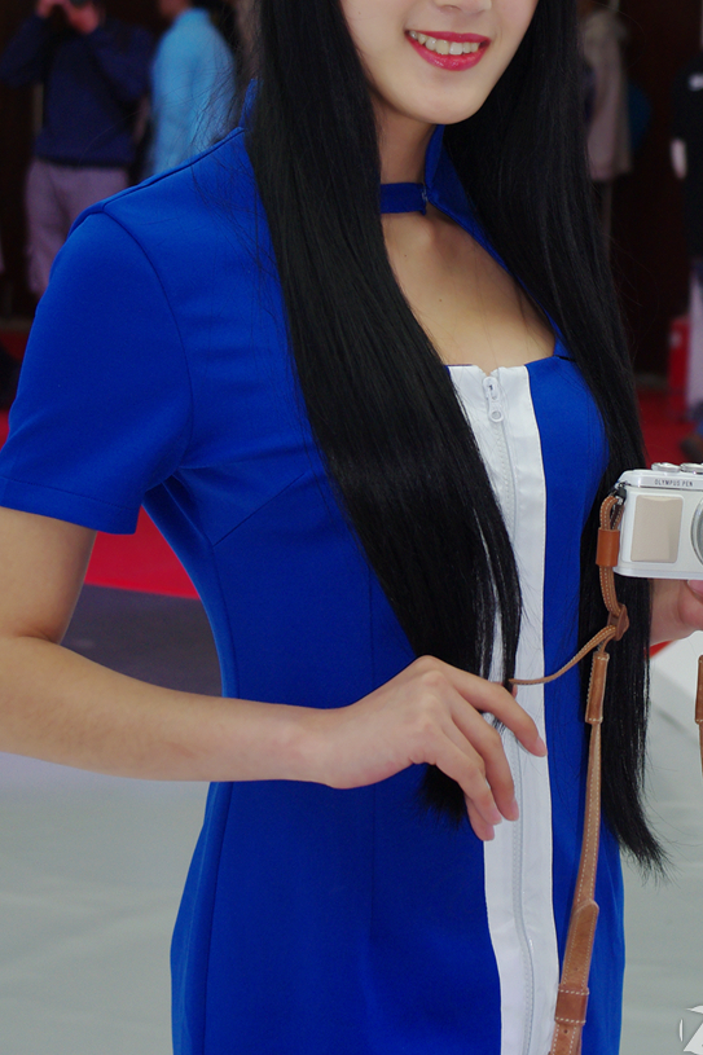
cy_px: 309
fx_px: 3106
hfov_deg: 12.9
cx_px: 429
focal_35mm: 106
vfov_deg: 19.2
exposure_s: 1/60
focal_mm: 47.5
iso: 200
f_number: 5.6
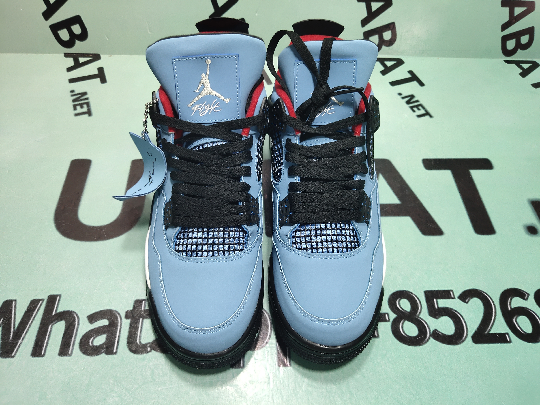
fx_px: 468
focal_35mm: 30
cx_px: 270
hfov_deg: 60.0
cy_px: 202
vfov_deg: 46.8
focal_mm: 4.35
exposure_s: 1/100
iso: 133
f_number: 1.79
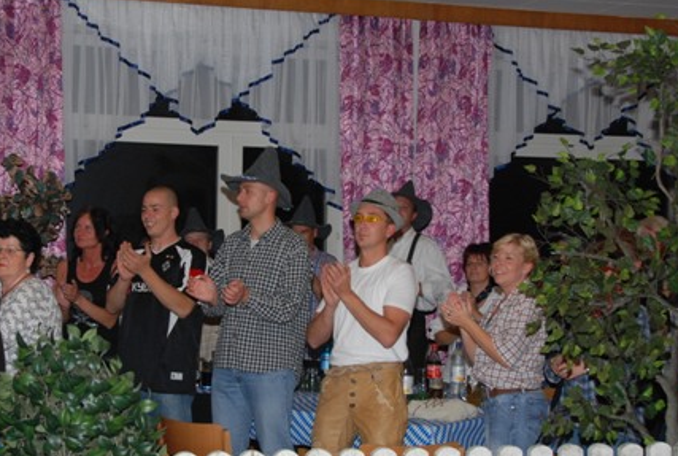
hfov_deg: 27.9
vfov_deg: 19.0
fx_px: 1359
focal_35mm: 72
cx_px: 268
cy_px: 253
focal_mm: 32
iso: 400
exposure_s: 1/60
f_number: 5.6
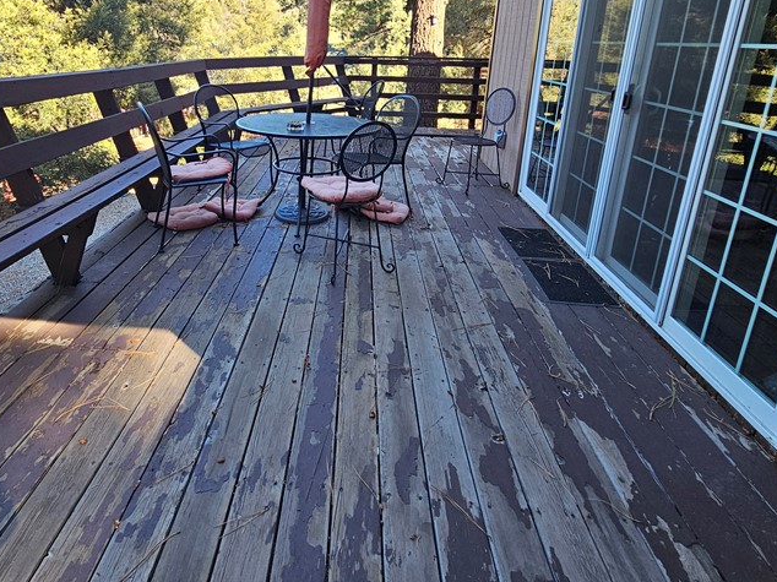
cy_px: 190
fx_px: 471
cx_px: 303
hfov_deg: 77.9
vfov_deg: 61.7
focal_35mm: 21
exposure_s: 1/245
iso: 64
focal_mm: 2.2
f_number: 2.2
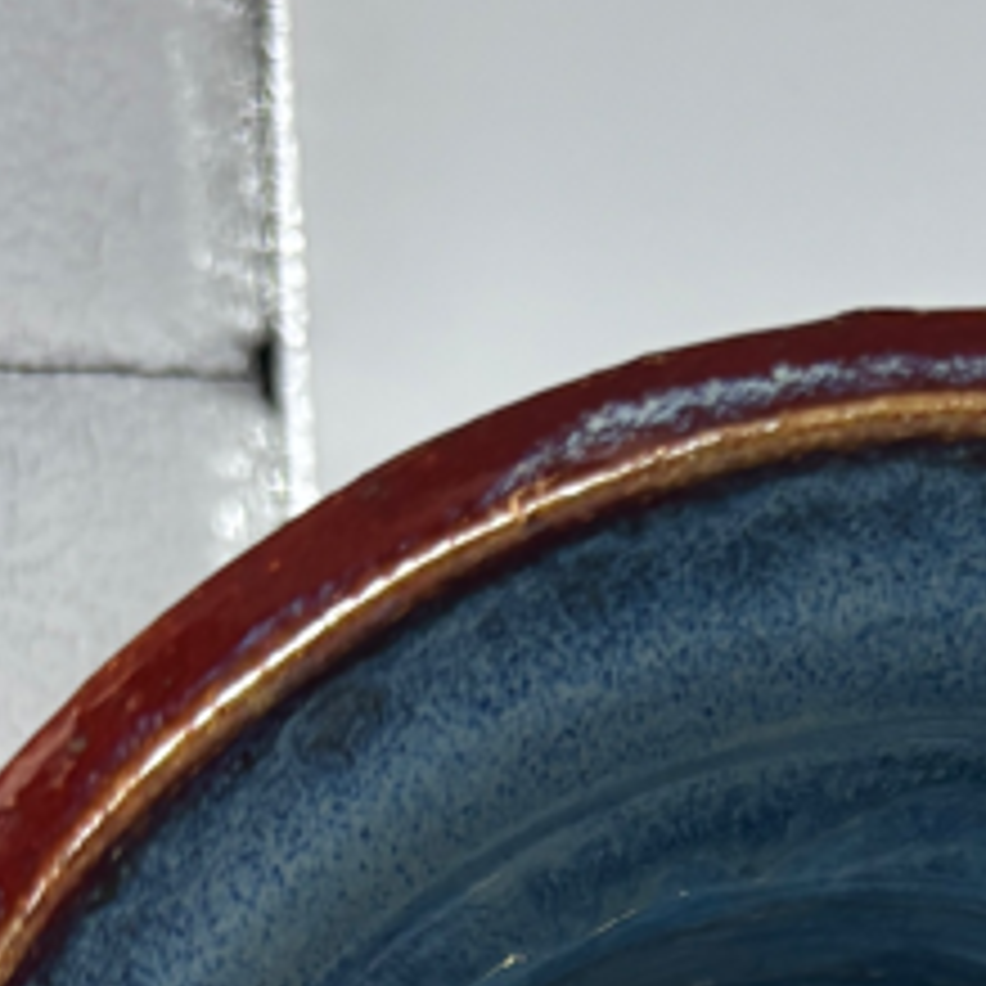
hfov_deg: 13.0
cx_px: 1549
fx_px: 4060
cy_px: 1549
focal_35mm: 126
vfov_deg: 13.0
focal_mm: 5.96
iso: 40
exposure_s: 1/64
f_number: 1.6
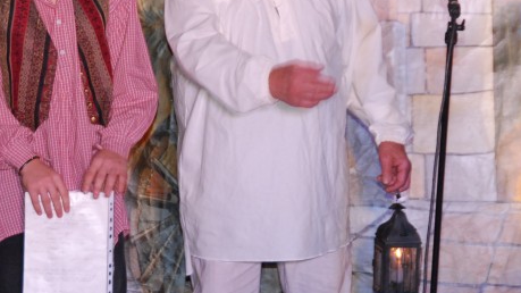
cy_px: 78
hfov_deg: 7.8
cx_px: 125
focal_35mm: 276
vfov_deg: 4.4
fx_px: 3812
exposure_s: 1/60
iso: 900
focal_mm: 90
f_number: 5.3
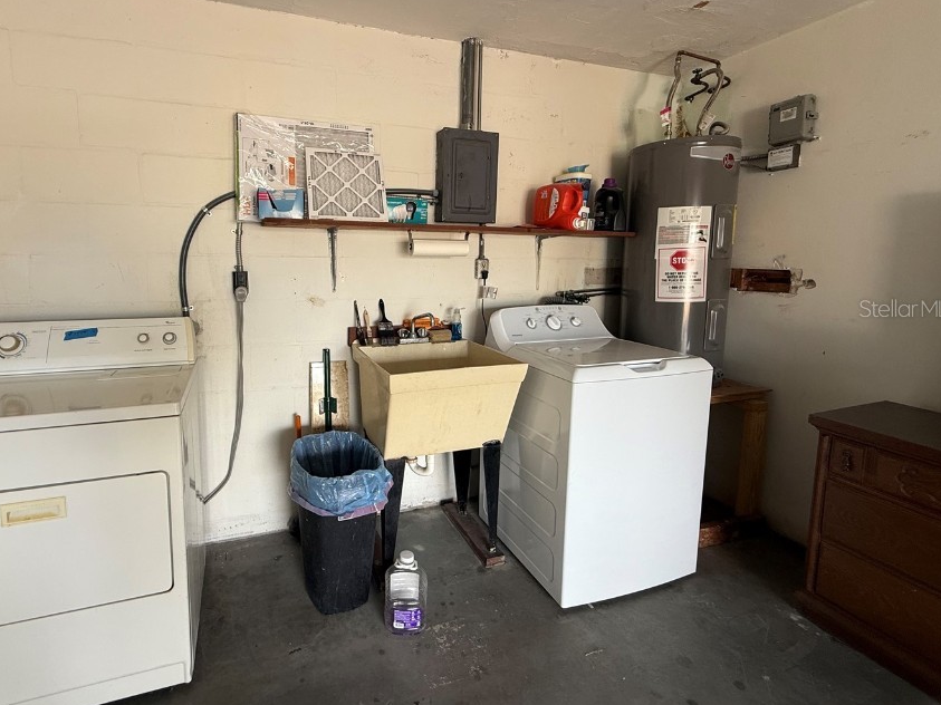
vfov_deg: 74.4
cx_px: 393
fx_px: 462
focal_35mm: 17
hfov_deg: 90.2
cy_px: 308
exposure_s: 1/99
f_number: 2.2
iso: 100
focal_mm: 2.22
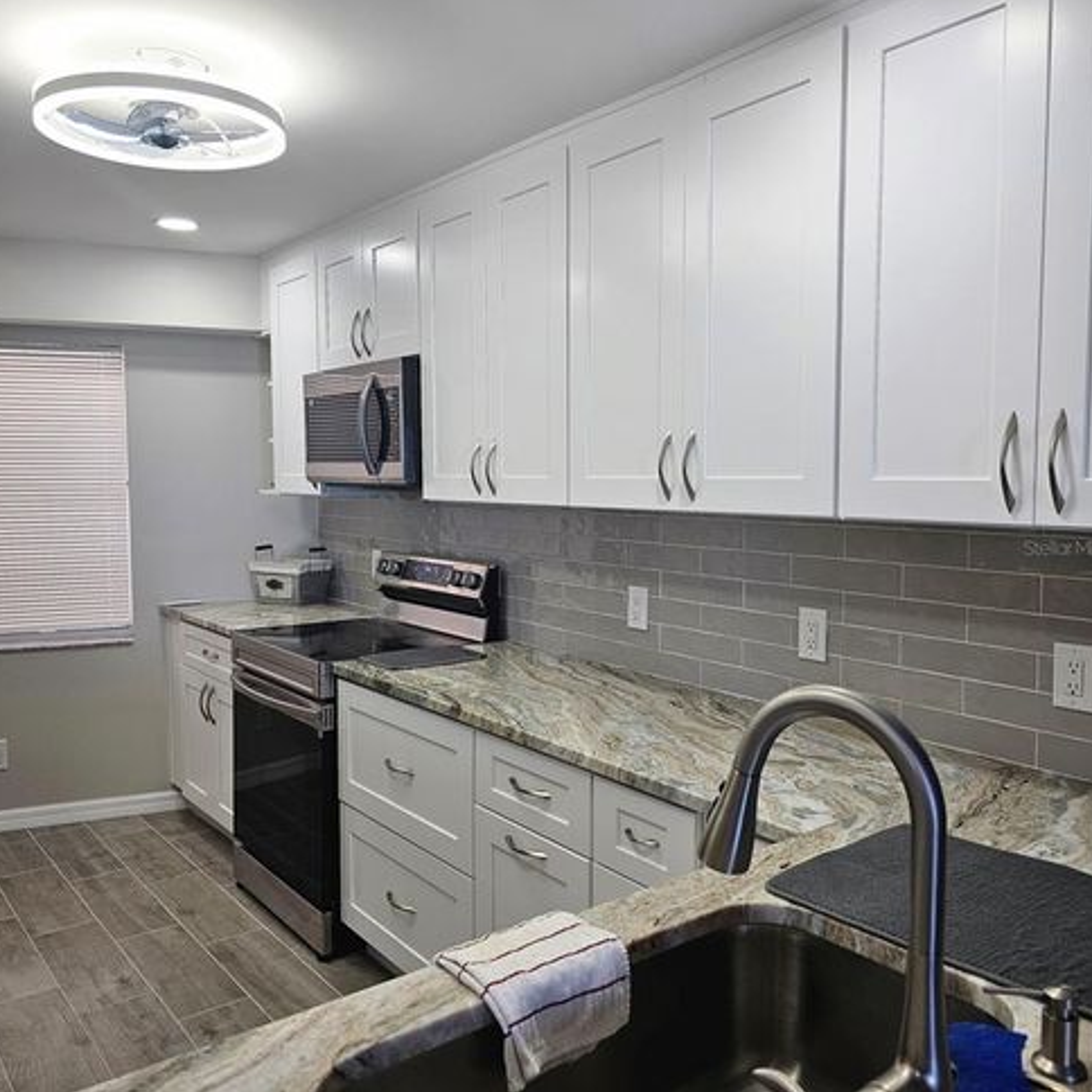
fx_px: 999
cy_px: 547
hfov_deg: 57.3
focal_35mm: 28
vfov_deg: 57.3
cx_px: 548
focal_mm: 6.3
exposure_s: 1/120
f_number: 1.7
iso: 64
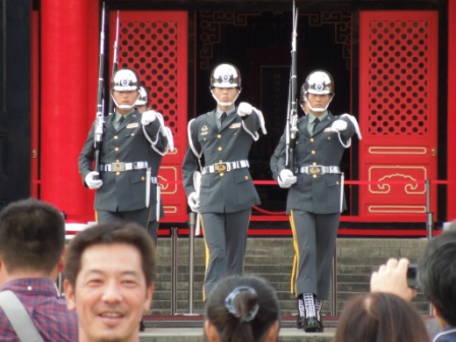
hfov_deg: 5.7
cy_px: 171
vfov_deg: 4.2
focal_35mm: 350
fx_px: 4611
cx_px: 228
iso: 400
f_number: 5.9
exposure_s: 1/250
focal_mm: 63
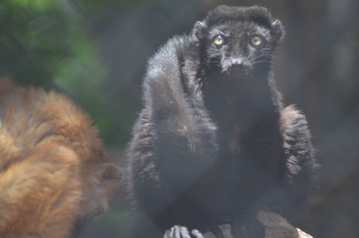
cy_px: 119
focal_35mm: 450
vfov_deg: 3.0
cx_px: 180
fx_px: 4479
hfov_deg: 4.6
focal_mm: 300
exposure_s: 1/500
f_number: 5.6
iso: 900
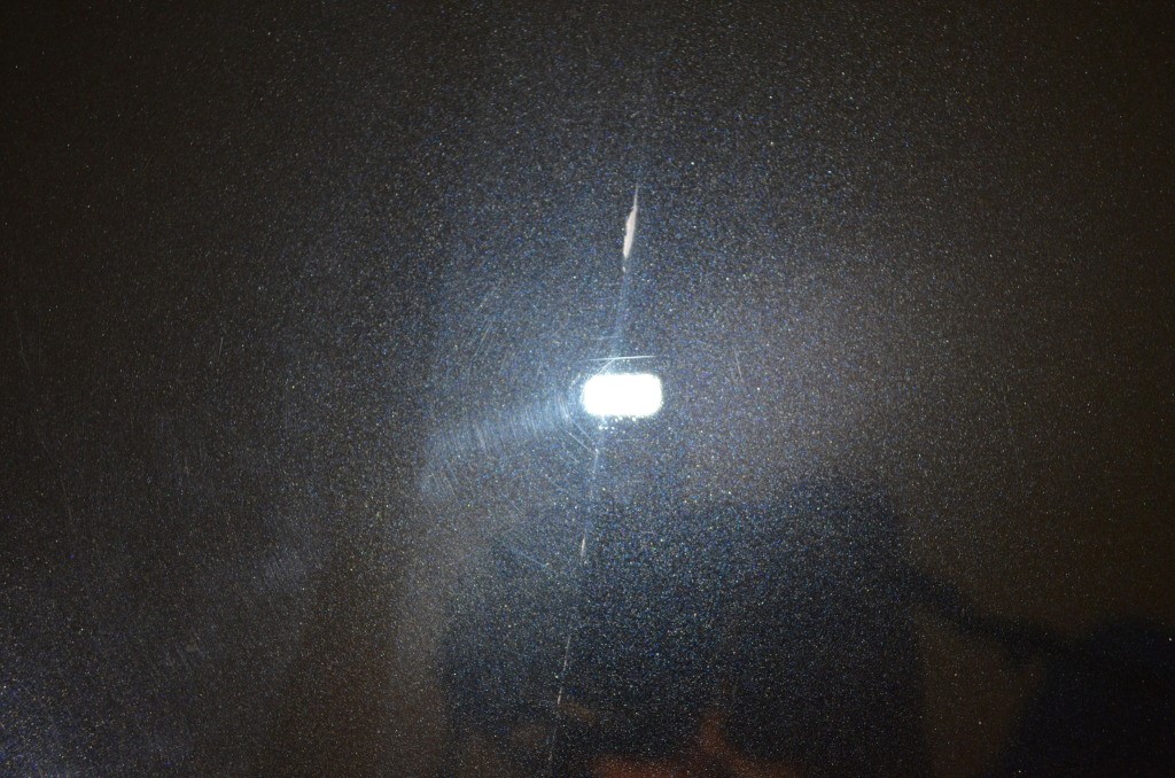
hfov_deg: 37.9
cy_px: 389
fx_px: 1710
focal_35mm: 52
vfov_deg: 25.6
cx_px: 588
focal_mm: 35
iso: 1100
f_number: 5
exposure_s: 1/60
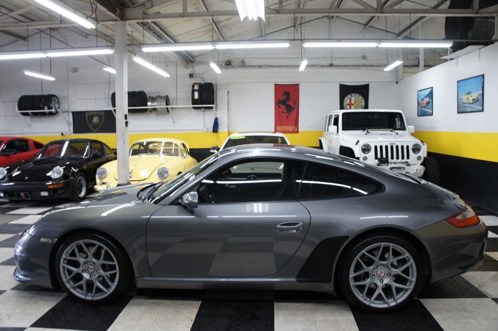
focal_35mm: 27
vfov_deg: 47.9
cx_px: 249
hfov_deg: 67.4
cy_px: 166
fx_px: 373
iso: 250
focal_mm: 18
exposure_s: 1/30
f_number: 3.5
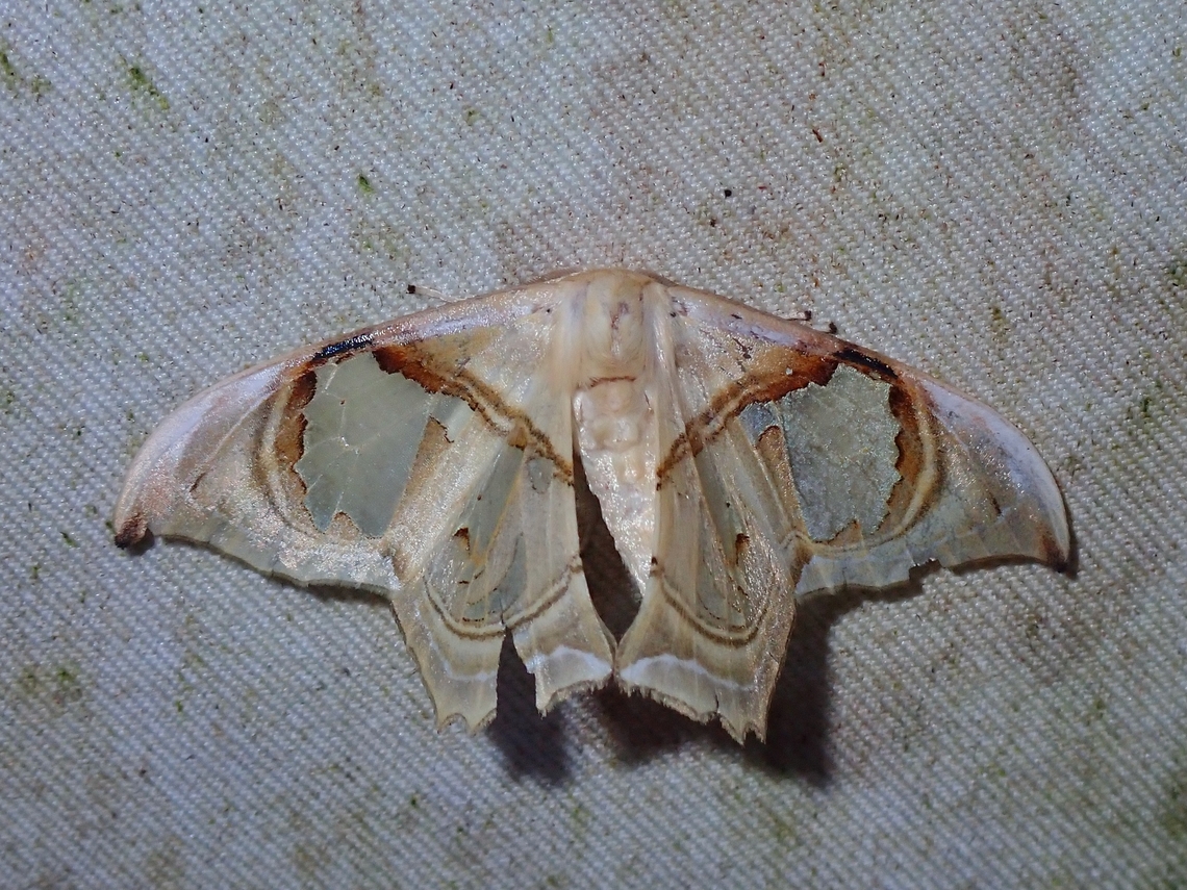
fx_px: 3429
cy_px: 445
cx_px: 594
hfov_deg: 19.6
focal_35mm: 100
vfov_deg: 14.8
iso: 200
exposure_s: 1/200
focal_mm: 18
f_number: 6.3
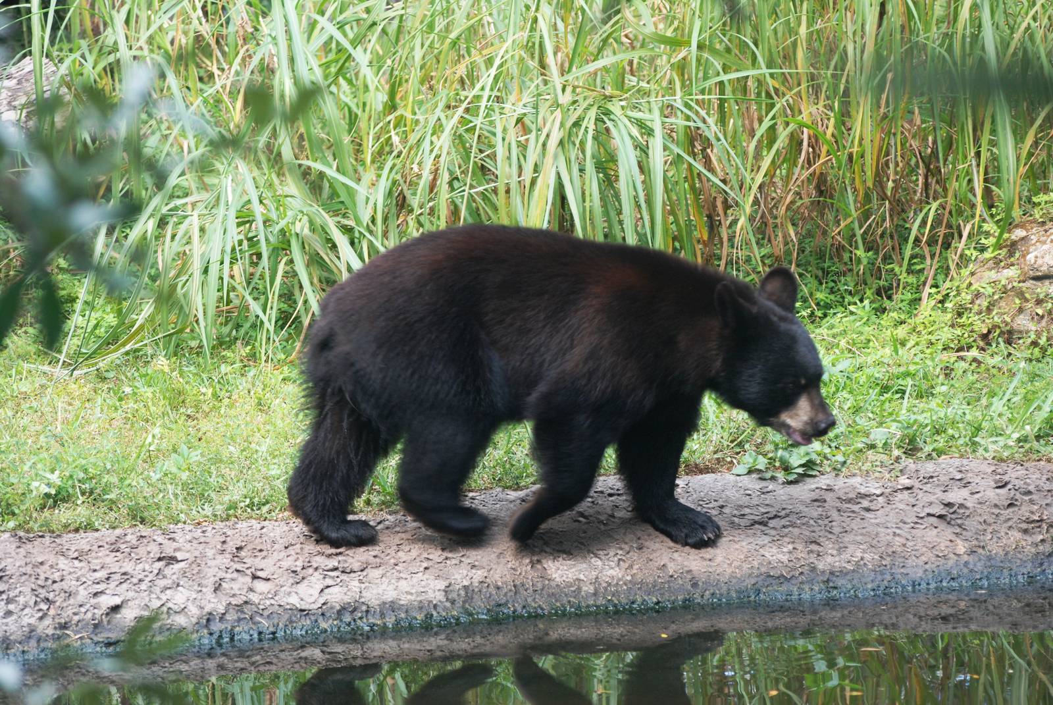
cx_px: 526
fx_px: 6589
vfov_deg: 6.1
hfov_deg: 9.1
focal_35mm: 225
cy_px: 352
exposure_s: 1/125
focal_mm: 150
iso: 400
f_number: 4.5
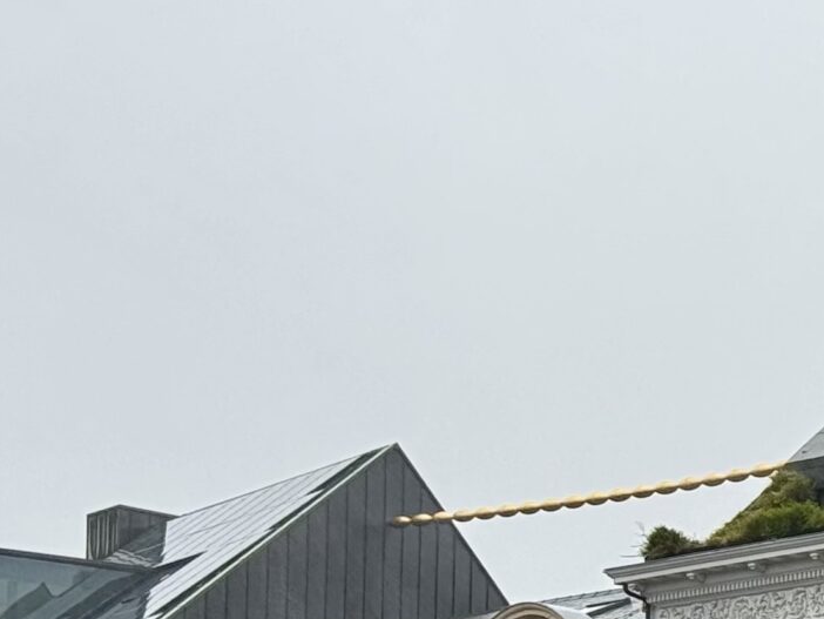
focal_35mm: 175
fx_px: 4167
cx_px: 1501
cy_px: 929
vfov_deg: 8.3
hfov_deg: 10.6
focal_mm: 6.86
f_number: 1.78
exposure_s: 1/300
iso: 64
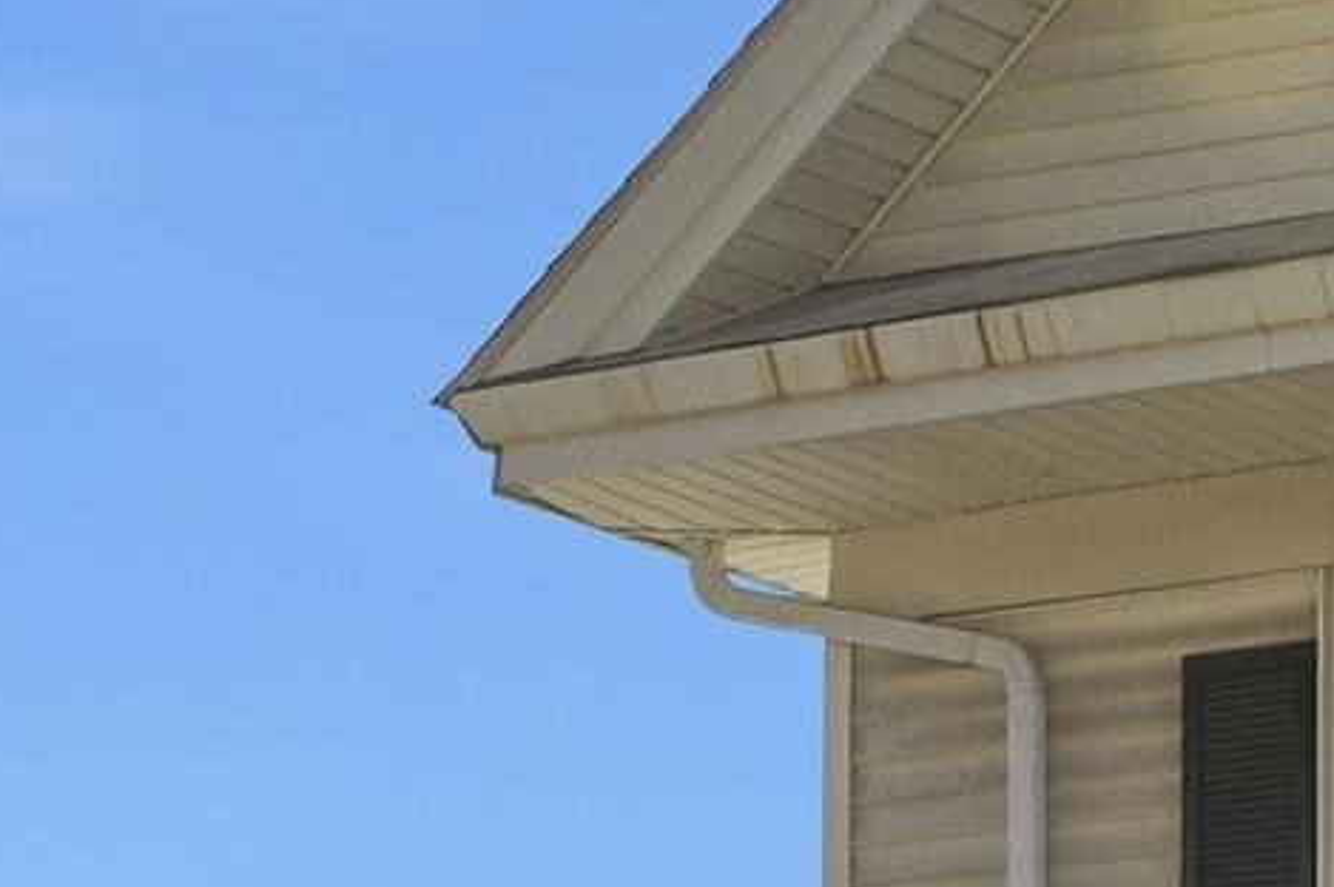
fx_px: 7702
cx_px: 1988
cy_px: 1163
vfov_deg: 6.5
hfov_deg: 9.6
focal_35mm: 208
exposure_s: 1/4000
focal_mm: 26
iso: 100
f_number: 11
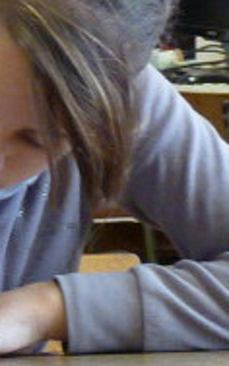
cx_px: -122
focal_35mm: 215
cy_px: 139
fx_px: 2149
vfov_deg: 9.8
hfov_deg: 6.0
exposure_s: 1/30
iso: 320
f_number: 3
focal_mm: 6.1
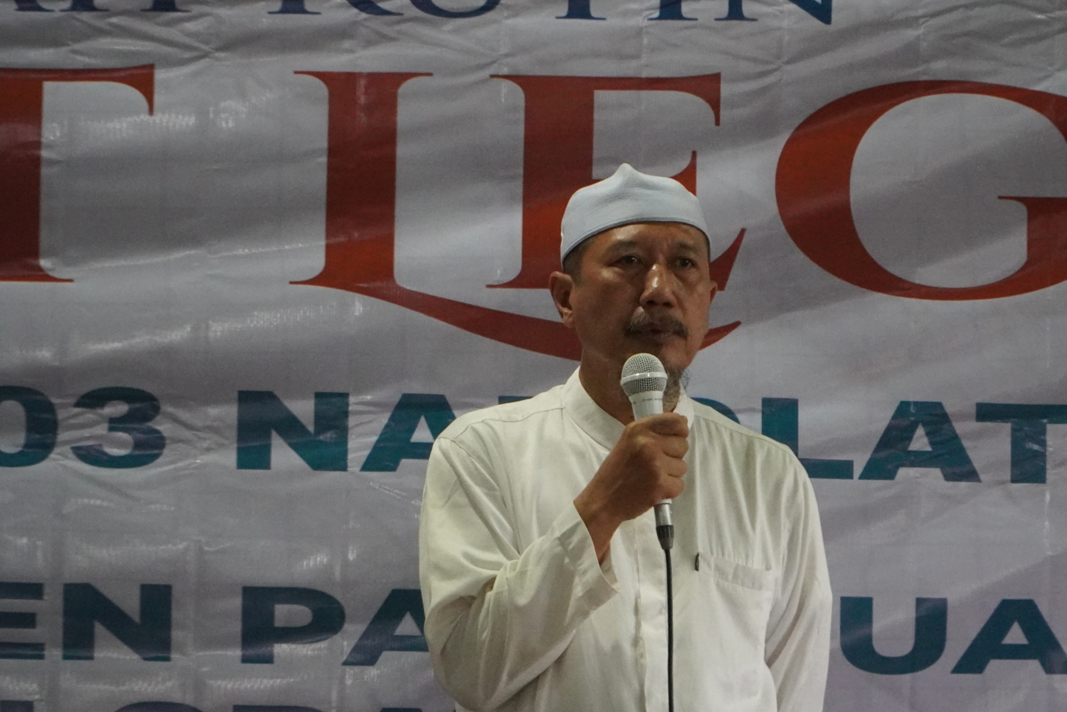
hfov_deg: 9.3
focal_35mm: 222
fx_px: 6571
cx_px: 641
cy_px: 468
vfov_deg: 6.2
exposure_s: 1/200
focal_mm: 105
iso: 6400
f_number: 4
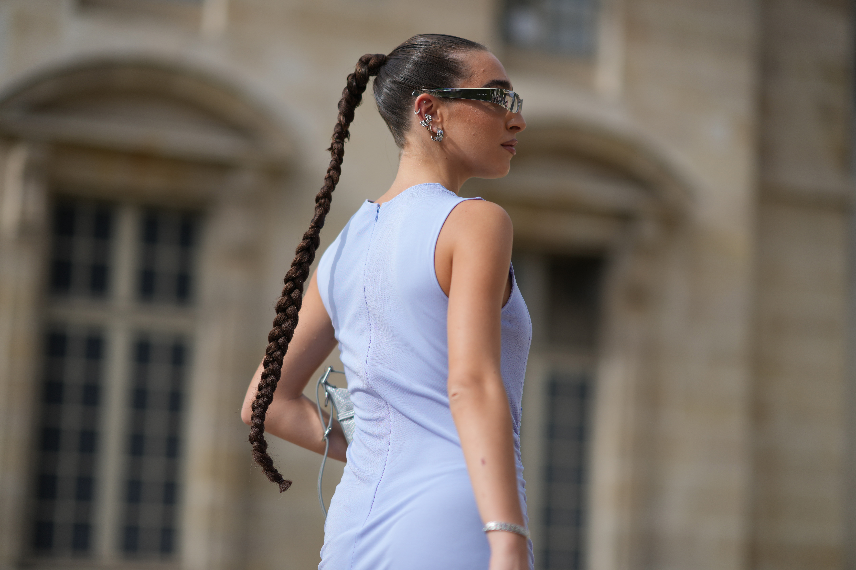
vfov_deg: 16.1
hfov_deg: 23.9
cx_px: 428
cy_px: 285
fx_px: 2021
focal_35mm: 85
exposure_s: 1/10000
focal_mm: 85
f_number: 1.4
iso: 100
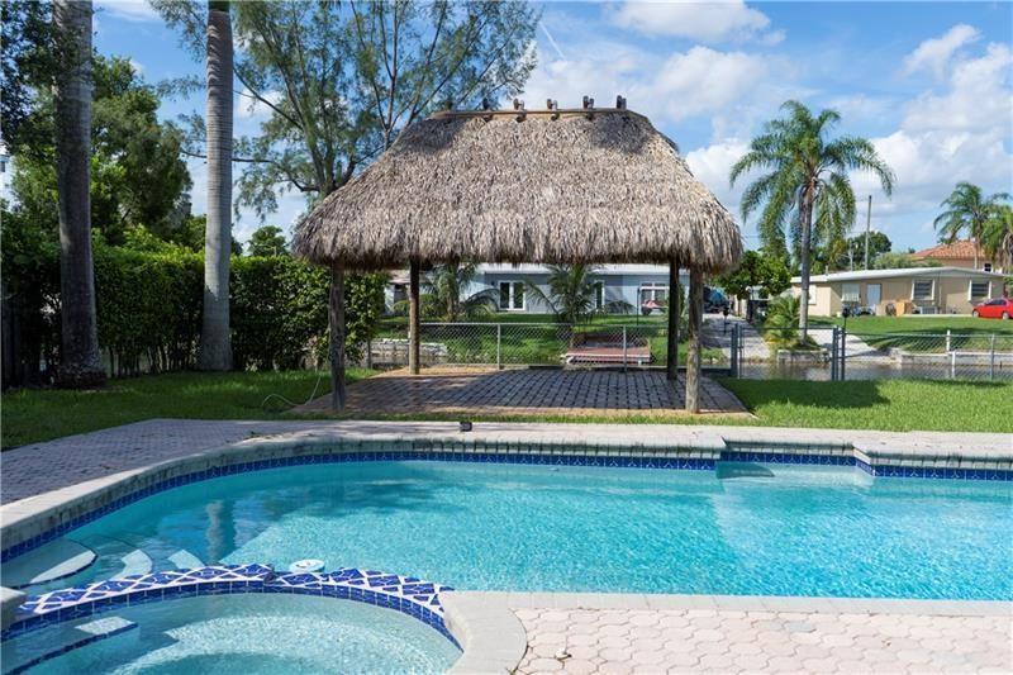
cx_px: 506
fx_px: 900
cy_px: 338
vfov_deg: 41.1
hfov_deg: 58.7
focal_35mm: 32
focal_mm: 32
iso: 100
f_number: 4
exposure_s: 1/1250
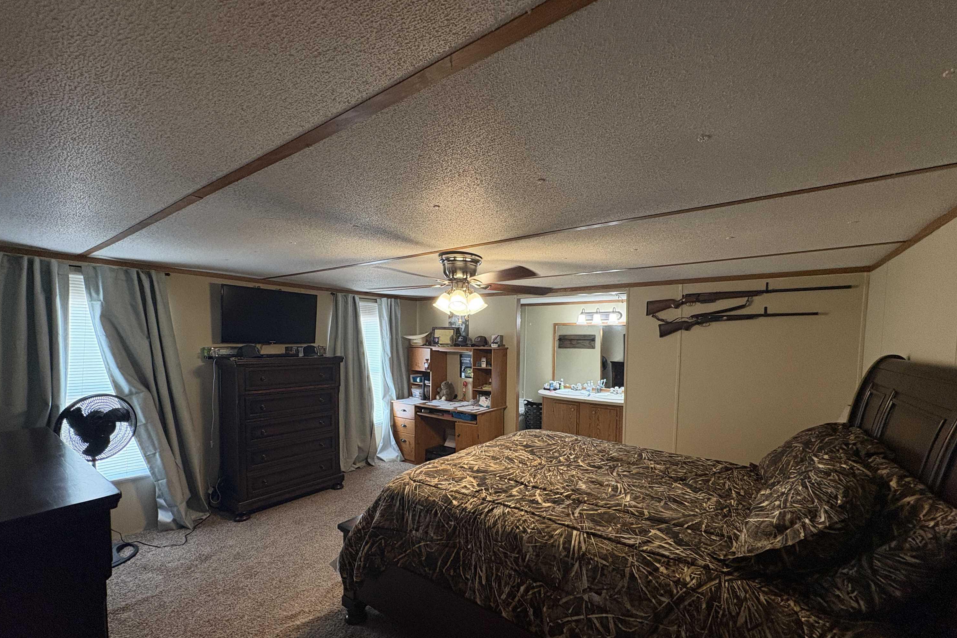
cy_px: 362
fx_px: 399
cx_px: 484
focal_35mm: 15
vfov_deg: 76.9
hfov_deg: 100.4
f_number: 2.2
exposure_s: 1/60
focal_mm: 2.22
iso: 250
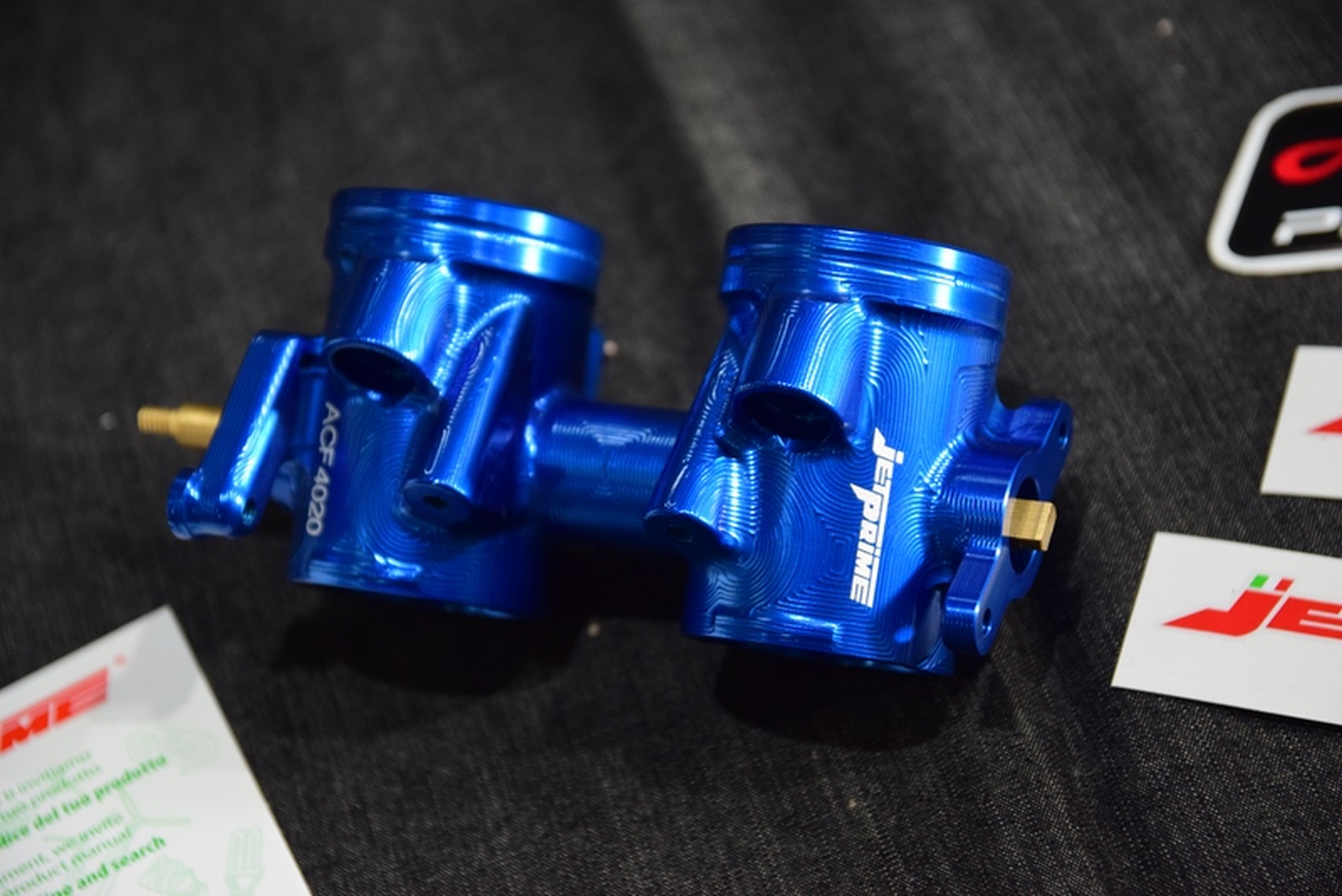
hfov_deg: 19.4
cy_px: 448
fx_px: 3915
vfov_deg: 13.1
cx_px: 671
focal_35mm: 105
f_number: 4
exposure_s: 1/30
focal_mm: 70
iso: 1600
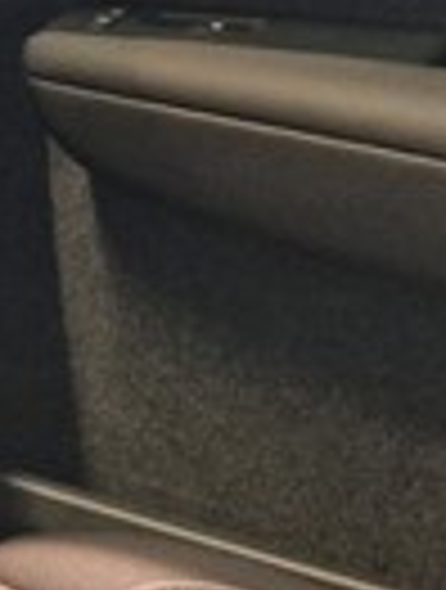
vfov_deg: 17.4
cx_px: -915
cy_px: 486
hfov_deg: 9.9
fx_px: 1915
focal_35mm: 112
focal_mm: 5.4
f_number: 1.8
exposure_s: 1/100
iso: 250
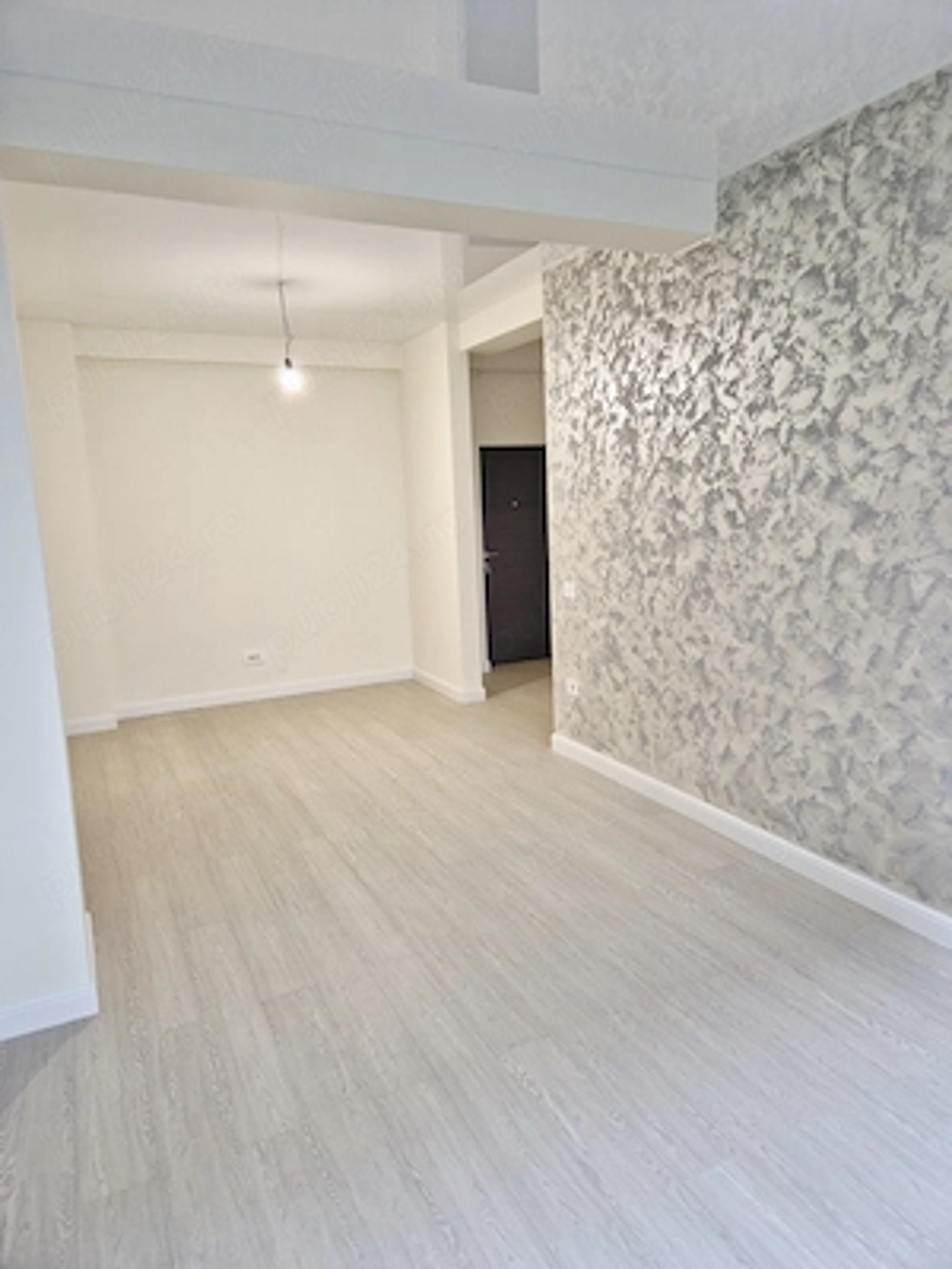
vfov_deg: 73.9
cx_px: 476
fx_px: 843
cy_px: 634
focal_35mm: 23
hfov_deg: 58.9
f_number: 1.8
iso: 320
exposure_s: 1/100
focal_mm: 5.4
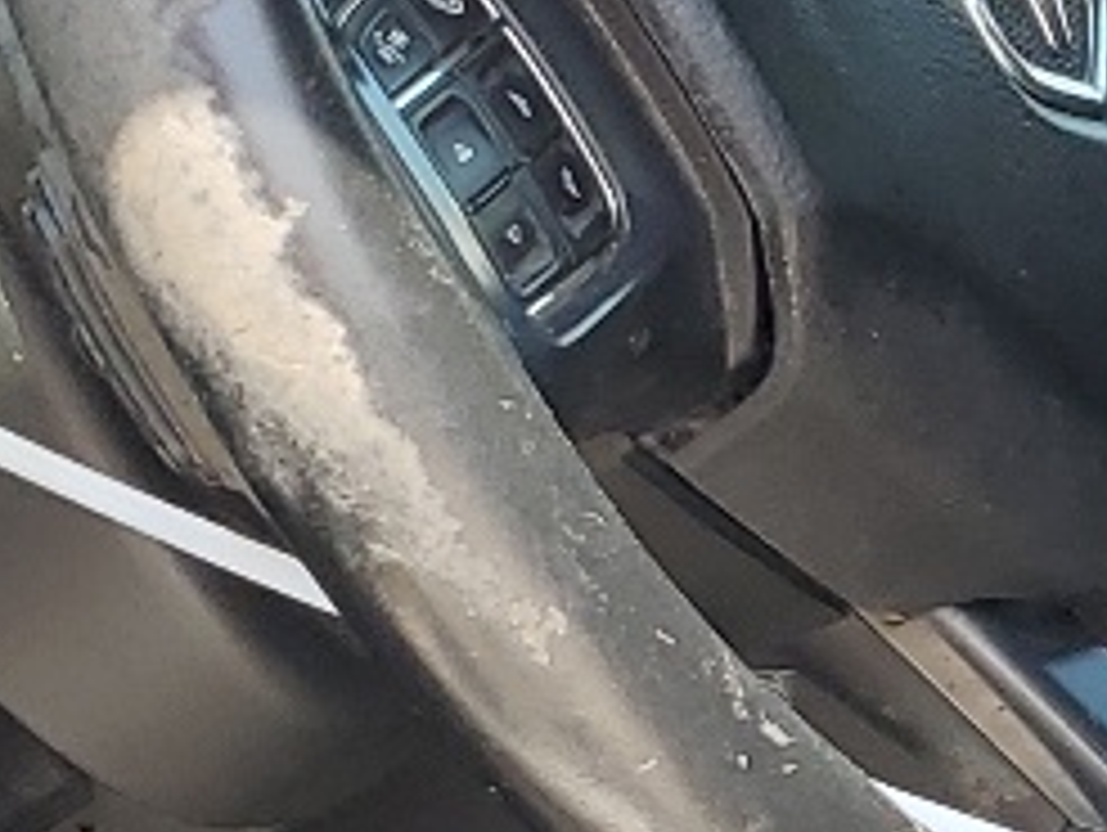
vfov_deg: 8.7
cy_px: 1016
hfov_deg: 10.9
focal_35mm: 169
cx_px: 2034
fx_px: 5410
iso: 50
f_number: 1.5
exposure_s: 1/385
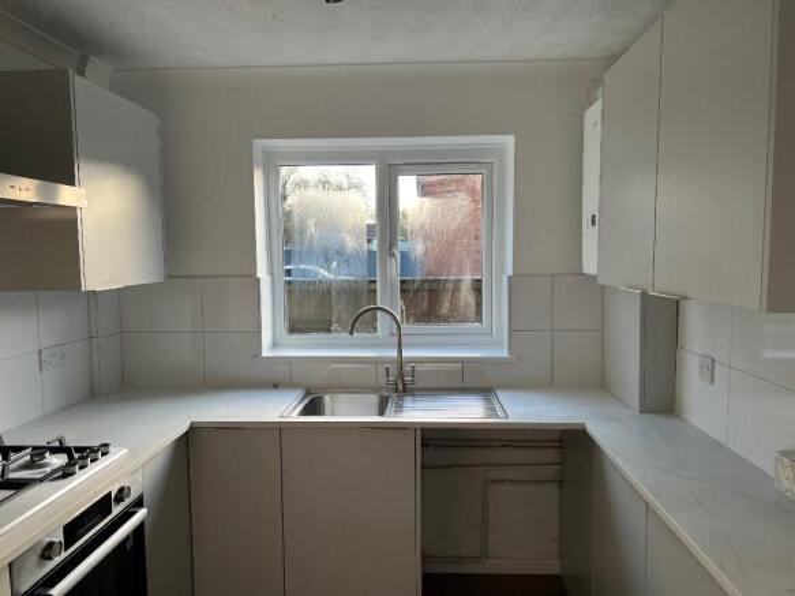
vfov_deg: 53.0
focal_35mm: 26
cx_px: 398
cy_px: 298
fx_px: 597
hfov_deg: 67.3
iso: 64
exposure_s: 1/121
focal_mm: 5.7
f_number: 1.5
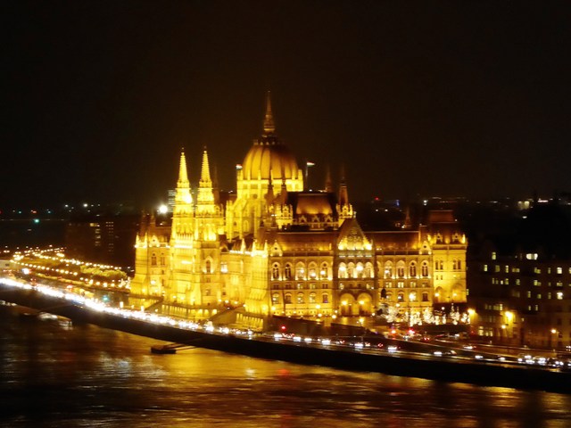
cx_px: 286
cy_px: 214
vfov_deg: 9.9
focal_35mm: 150
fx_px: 2474
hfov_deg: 13.2
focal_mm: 24.2
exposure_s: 1/4
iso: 800
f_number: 5.3
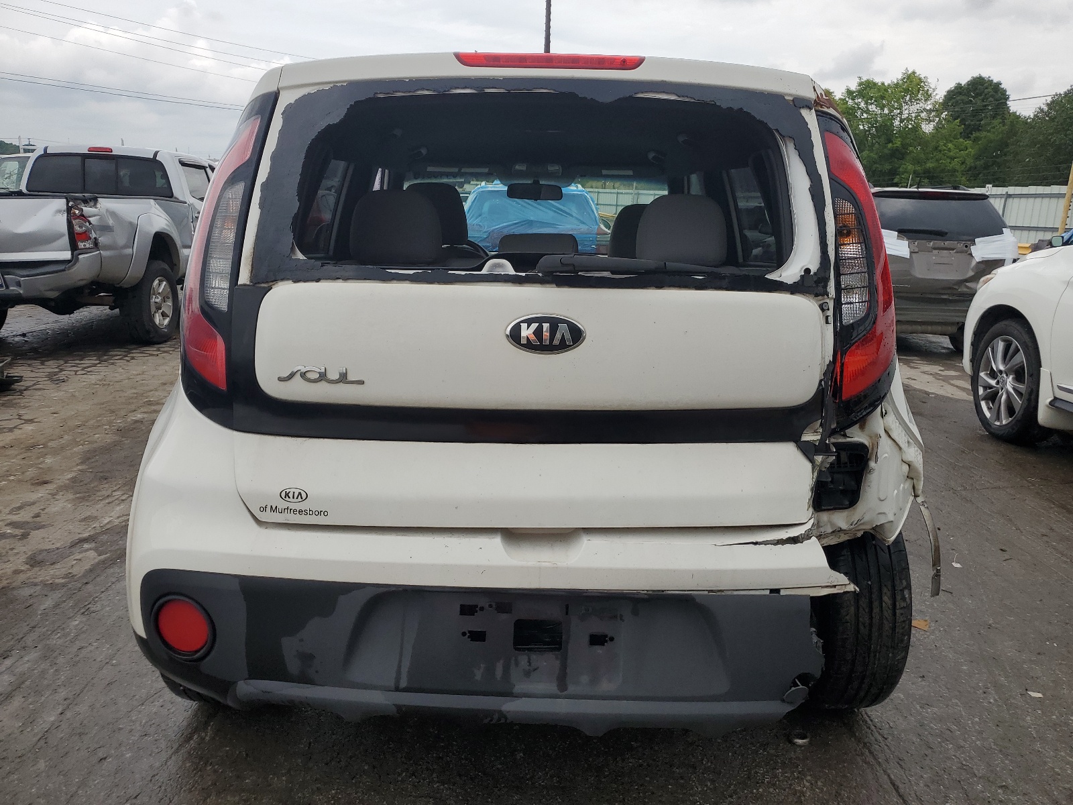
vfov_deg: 53.1
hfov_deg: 67.3
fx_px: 806
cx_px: 536
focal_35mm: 26
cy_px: 402
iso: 50
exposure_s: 1/2500
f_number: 1.5
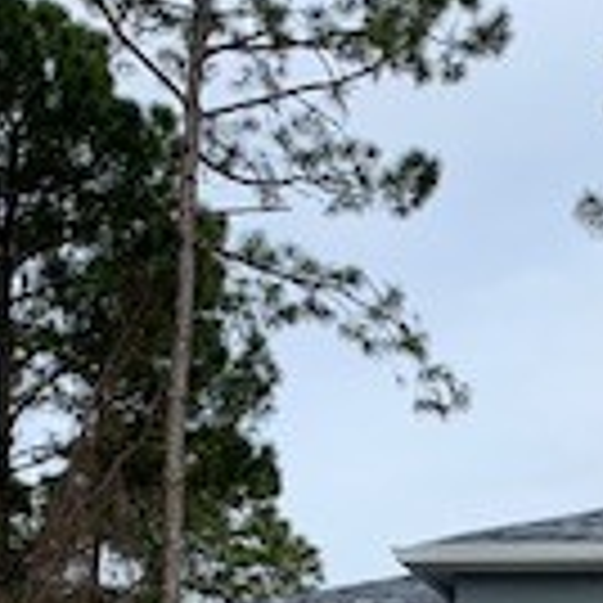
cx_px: 765
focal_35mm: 110
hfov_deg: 15.2
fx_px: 2168
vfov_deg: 14.5
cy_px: 968
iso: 25
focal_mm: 4.25
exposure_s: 1/2160
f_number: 1.8
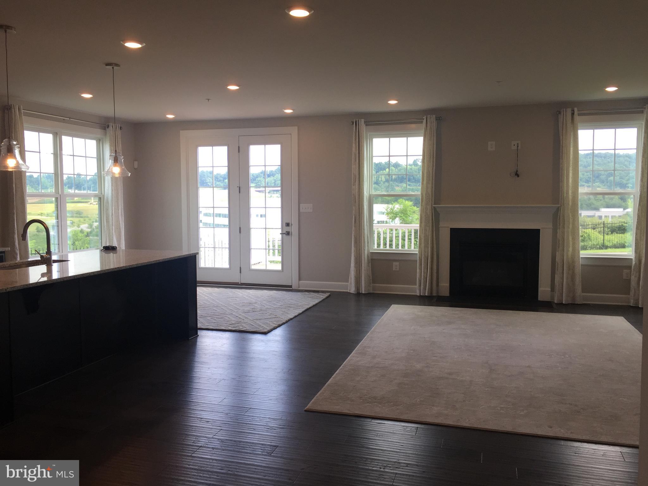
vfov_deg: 48.2
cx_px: 324
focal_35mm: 29
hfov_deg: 61.7
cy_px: 243
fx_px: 543
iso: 32
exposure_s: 1/120
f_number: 2.2
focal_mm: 4.15
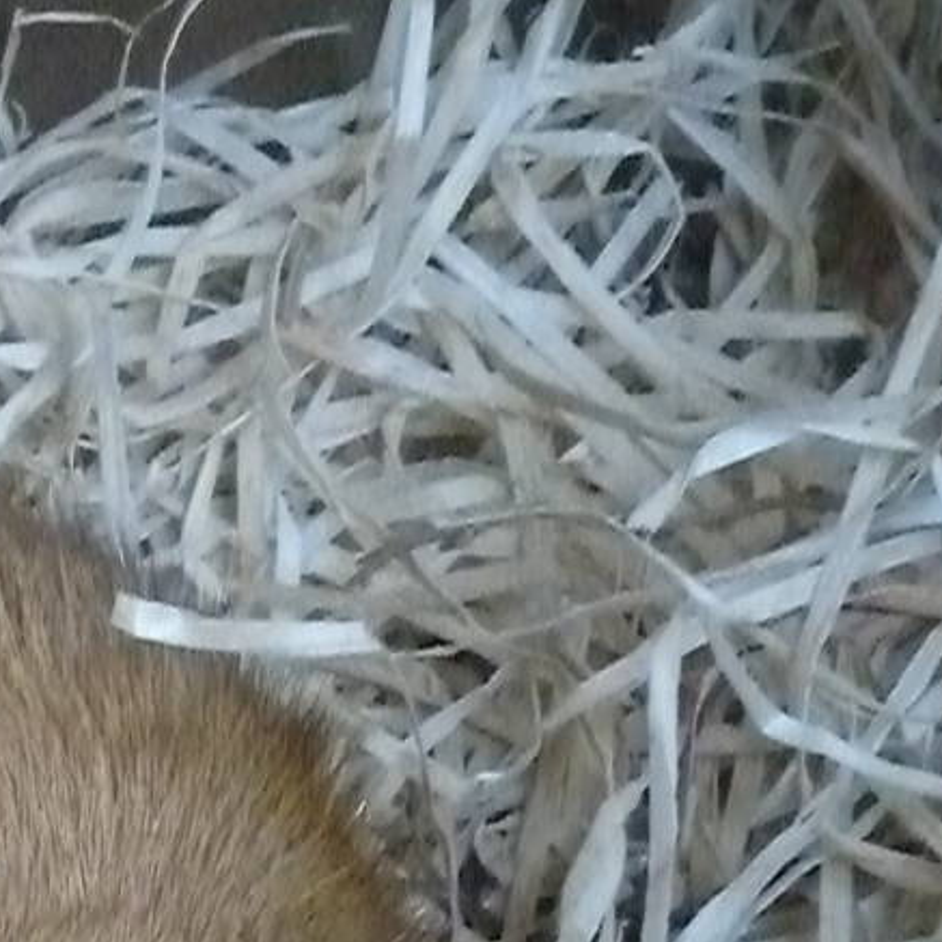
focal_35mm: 233
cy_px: 1119
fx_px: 7174
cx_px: -26
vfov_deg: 7.5
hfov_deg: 7.5
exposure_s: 1/160
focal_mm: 12.9
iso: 1600
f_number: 4
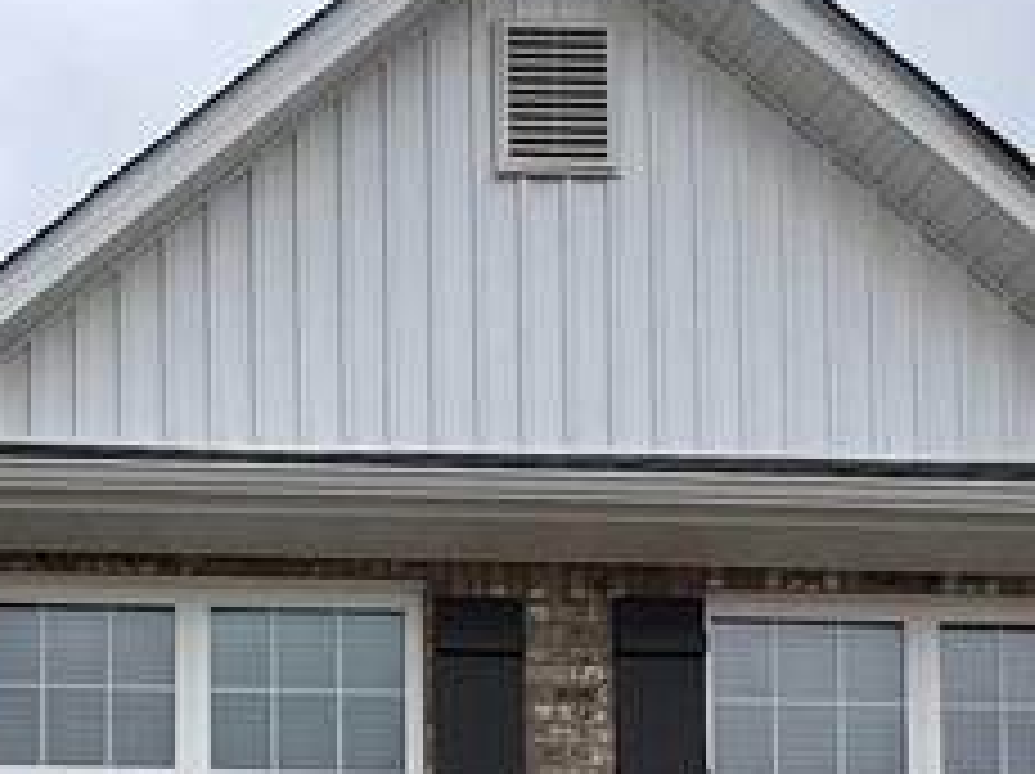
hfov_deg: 21.9
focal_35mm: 78
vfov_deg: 15.4
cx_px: -400
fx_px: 2330
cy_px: 1516
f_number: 2.2
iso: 40
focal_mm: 2.22
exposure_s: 1/610
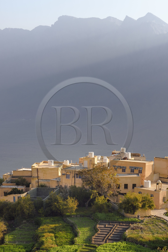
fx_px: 603
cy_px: 126
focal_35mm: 86
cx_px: 84
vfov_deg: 23.7
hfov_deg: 15.9
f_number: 13
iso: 200
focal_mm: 86
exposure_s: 1/125
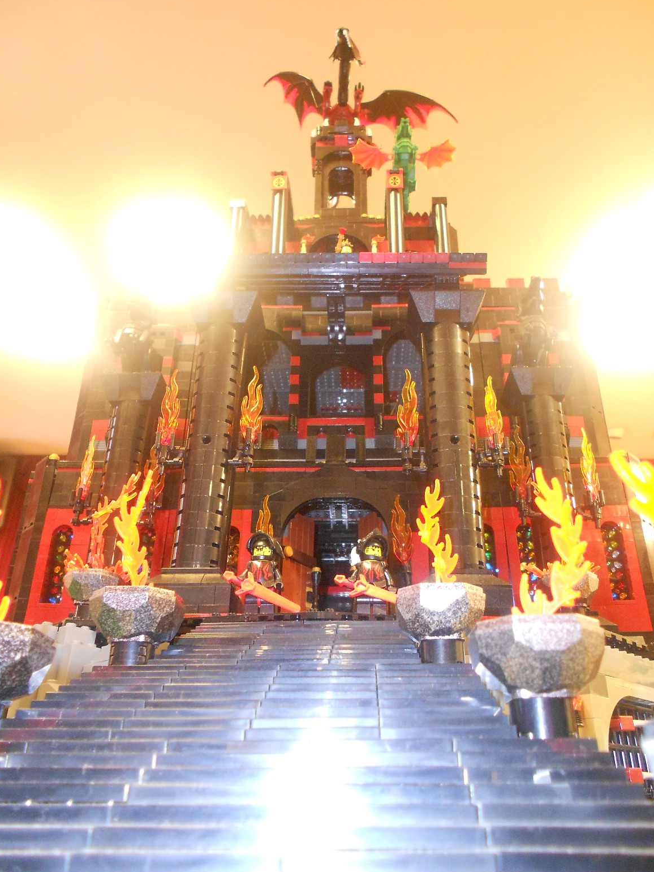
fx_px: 680
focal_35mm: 27
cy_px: 445
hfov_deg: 51.4
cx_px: 334
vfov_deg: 65.3
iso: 400
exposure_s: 1/10
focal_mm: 4.6
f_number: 3.2
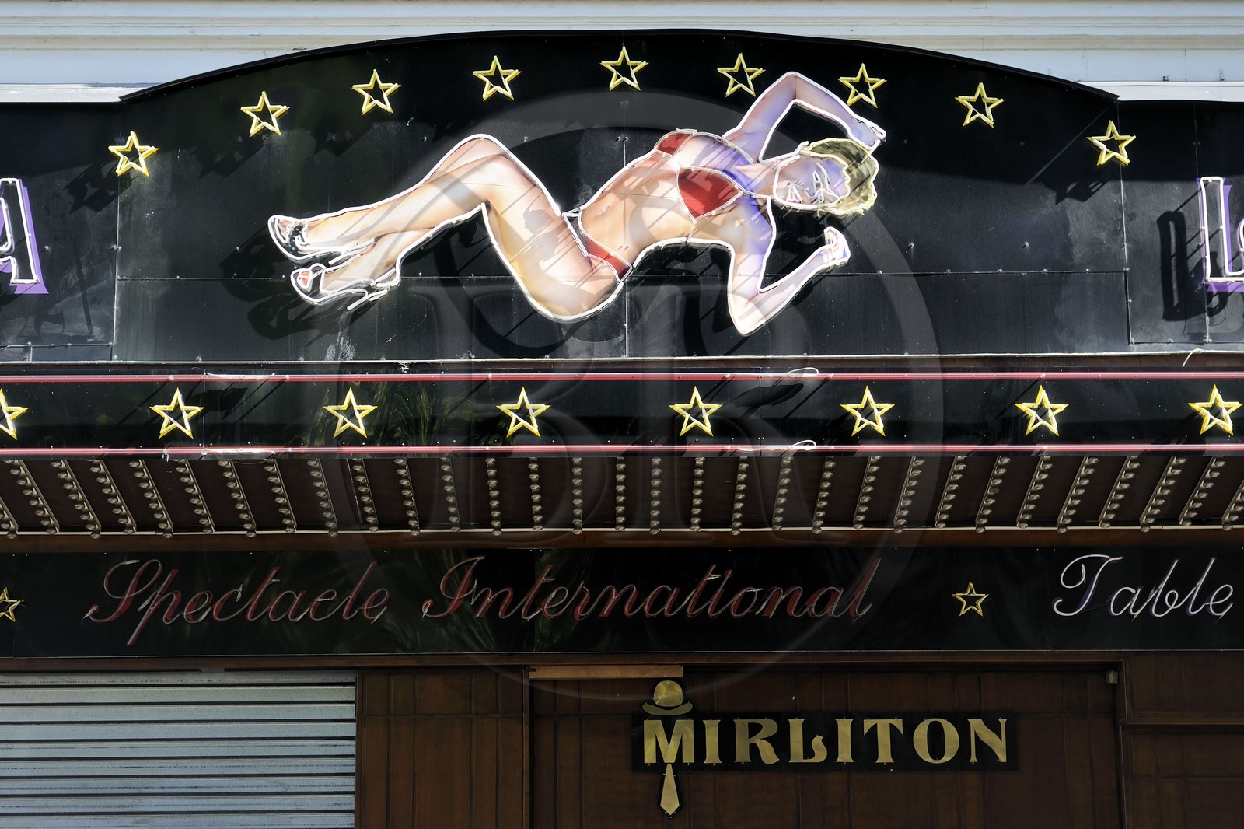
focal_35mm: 70
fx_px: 2418
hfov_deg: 28.8
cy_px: 414
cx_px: 622
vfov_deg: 19.4
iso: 200
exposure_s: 1/200
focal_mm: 70
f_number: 4.5
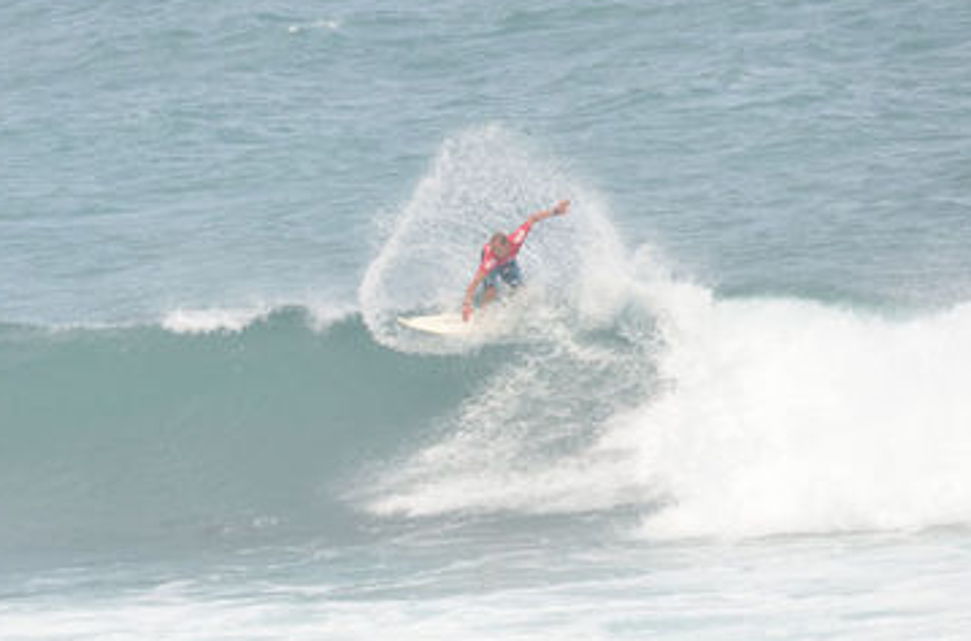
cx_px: 262
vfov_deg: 2.3
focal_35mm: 585
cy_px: 372
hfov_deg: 3.5
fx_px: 15730
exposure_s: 1/800
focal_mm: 200
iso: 220
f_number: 5.6
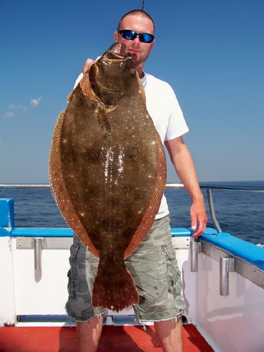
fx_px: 366
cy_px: 176
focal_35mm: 36
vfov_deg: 51.3
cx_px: 132
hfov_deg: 39.7
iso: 64
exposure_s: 1/500
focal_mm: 5.85
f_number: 4
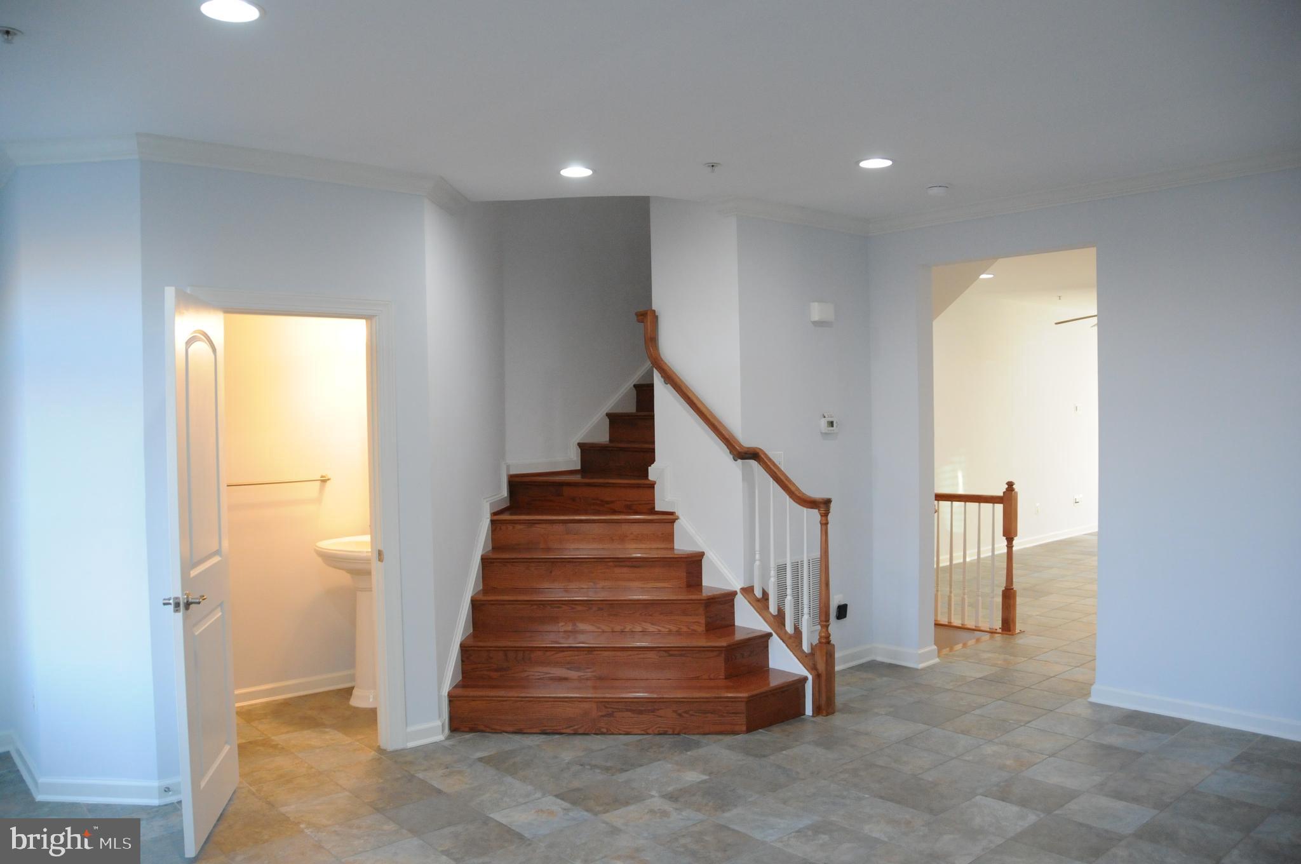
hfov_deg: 67.4
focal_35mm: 27
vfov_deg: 47.8
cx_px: 650
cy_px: 432
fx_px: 975
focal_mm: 18
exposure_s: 1/160
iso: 1600
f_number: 3.5
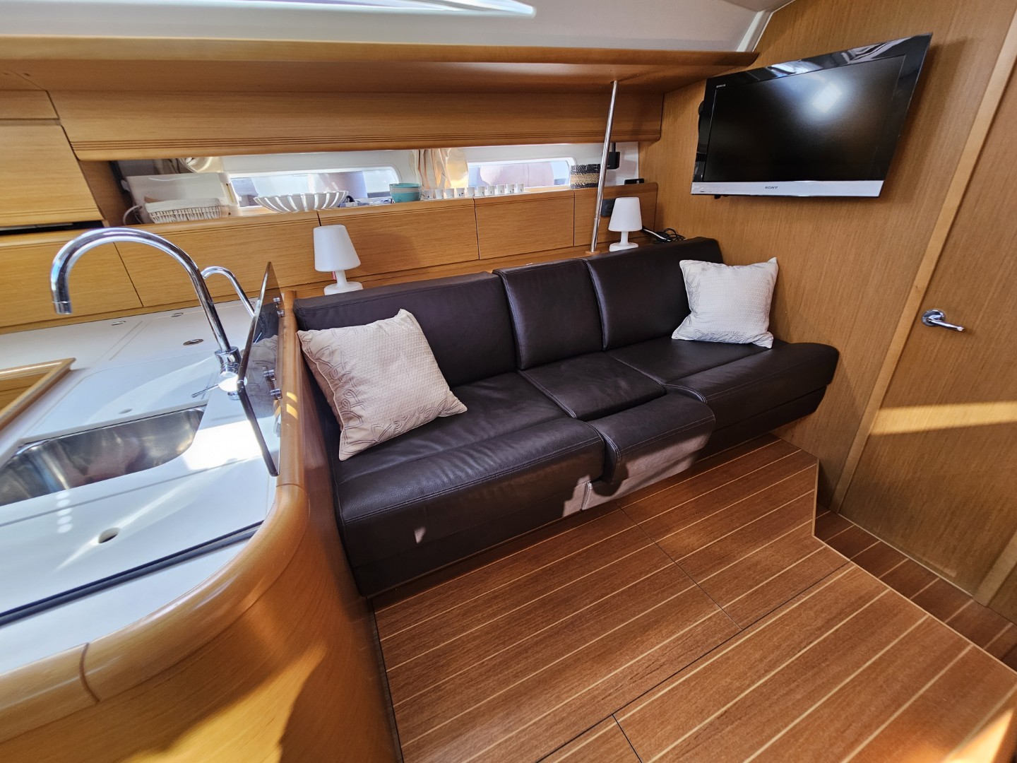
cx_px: 508
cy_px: 382
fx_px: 382
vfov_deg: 89.9
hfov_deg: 106.2
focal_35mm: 13
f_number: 2.2
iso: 125
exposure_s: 1/71
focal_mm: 2.2
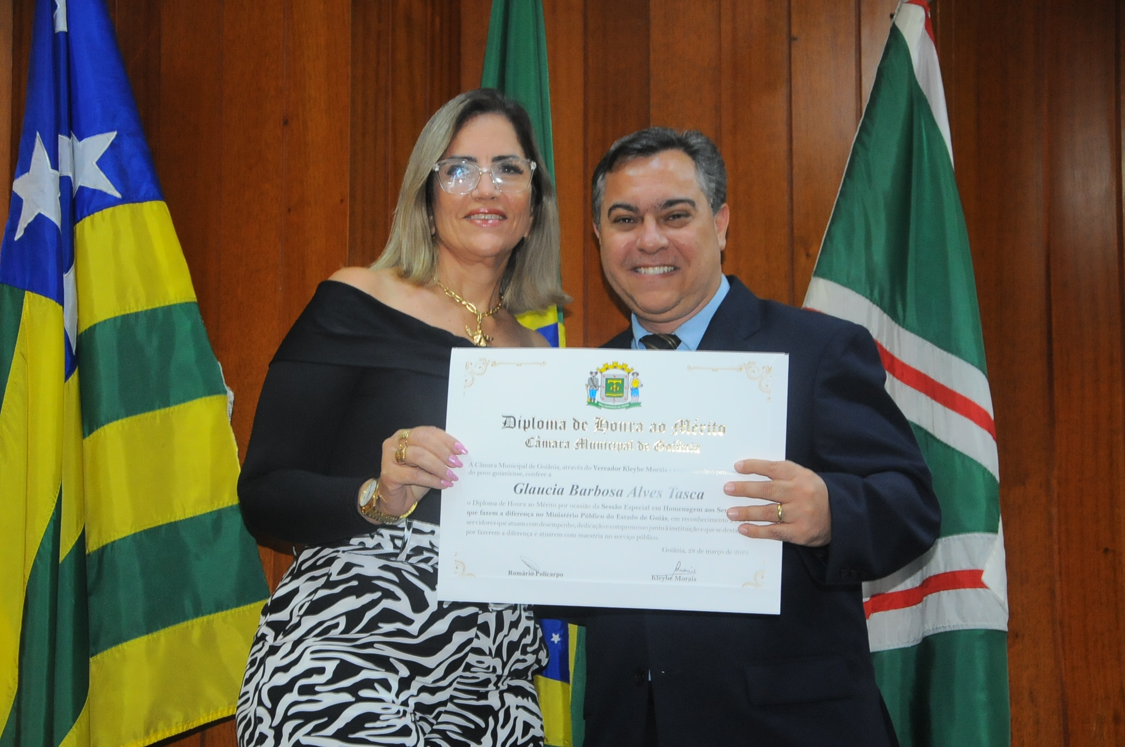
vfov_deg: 20.1
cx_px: 562
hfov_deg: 29.9
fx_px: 2107
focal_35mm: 68
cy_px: 374
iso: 1250
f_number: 4.8
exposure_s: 1/60
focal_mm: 45
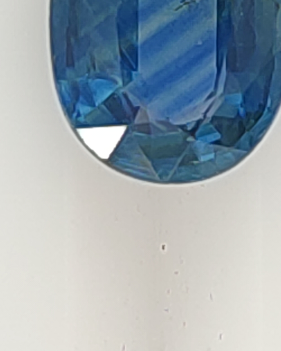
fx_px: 468
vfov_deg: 38.2
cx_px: 158
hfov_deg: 33.4
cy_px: 31
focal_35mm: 45
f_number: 1.89
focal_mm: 5.89
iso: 50
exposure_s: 1/221
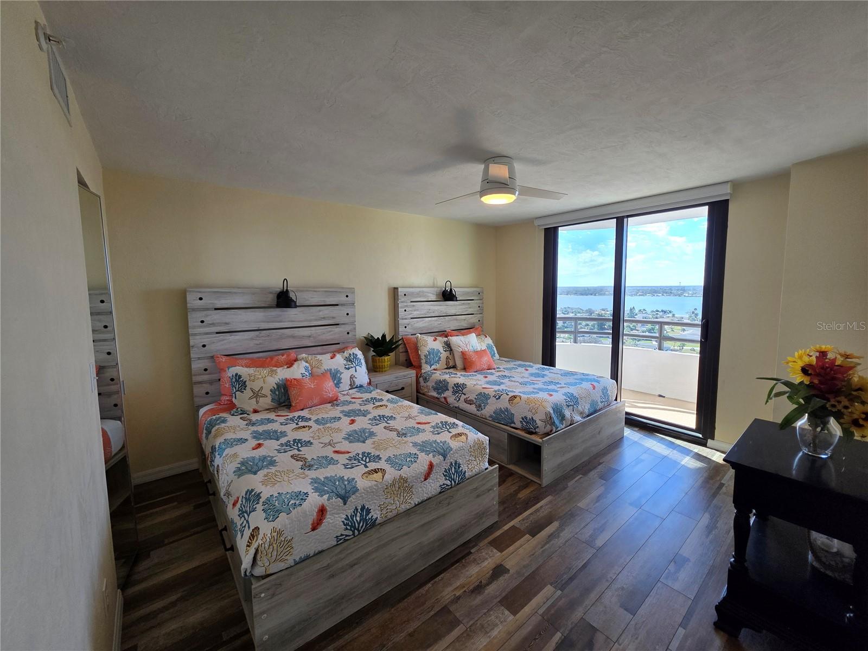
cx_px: 434
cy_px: 326
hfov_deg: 106.2
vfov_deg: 89.9
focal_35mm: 13
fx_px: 326
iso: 50
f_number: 1.9
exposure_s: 1/120
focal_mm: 2.2
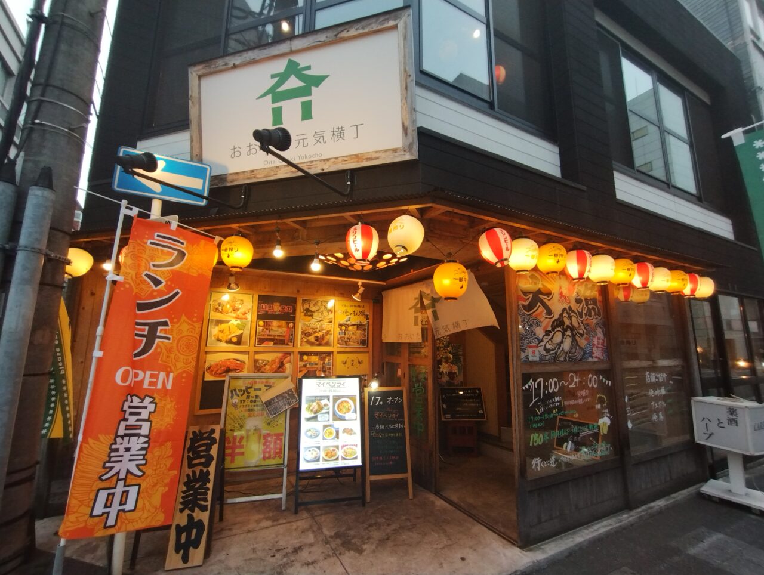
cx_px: 382
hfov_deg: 94.4
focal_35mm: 16
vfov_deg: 78.3
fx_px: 354
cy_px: 288
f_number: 2.2
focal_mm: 1.66
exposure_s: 1/50
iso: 113
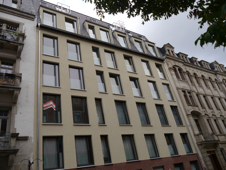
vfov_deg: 49.7
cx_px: 113
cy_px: 85
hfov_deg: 63.4
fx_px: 183
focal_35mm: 28
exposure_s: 1/250
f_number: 5
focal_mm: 14
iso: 160
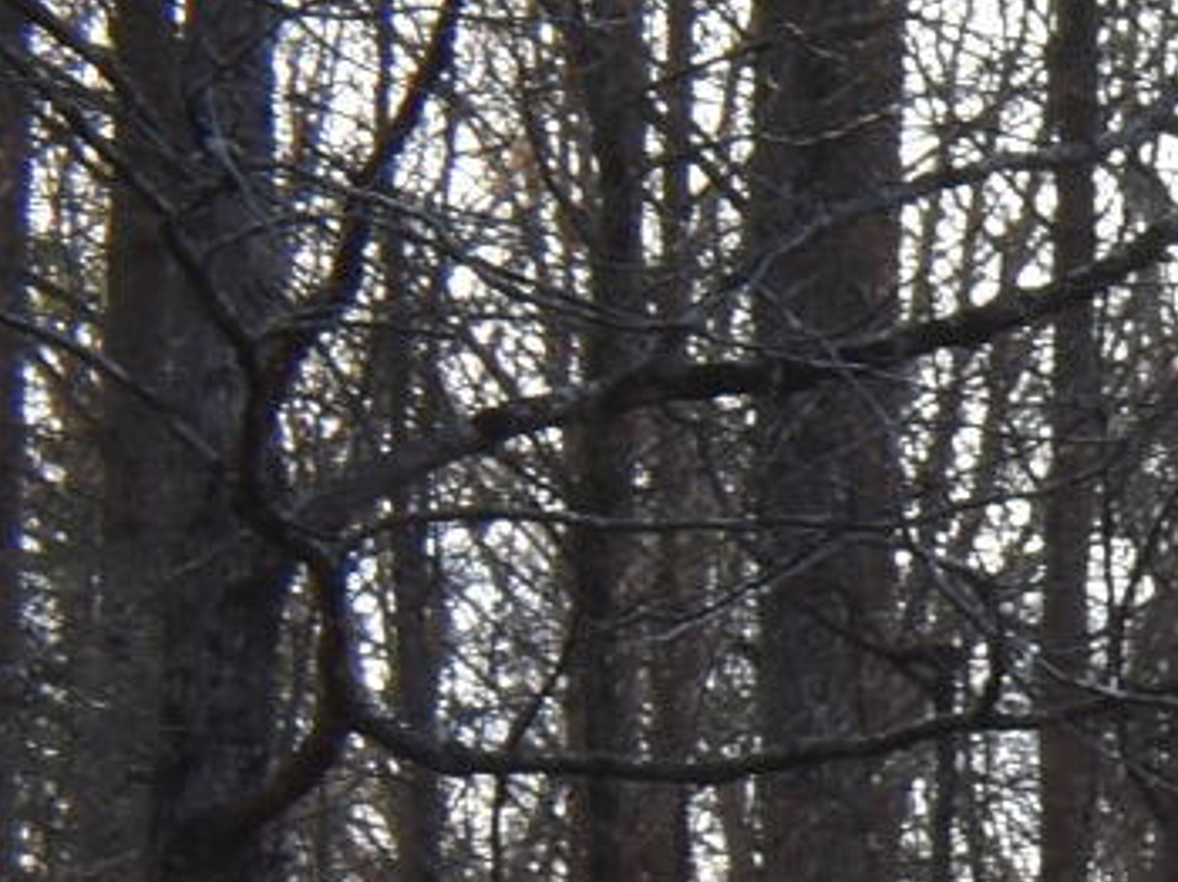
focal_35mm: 272
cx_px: 4991
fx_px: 9250
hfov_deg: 5.9
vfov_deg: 5.4
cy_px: 1626
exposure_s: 1/125
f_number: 8
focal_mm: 22
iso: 100
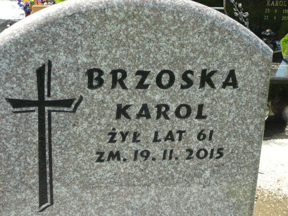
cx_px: 144
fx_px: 491
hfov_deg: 32.7
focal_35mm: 59
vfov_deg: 24.8
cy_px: 108
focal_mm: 8.7
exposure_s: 1/400
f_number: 3.5
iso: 80
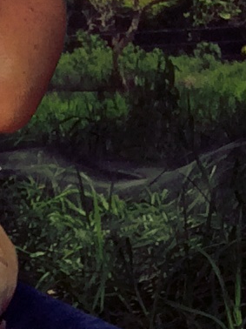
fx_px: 2144
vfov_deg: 8.7
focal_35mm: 226
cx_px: -174
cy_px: 356
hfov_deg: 6.4
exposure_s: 1/1021
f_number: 2.4
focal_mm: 3.3
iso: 32
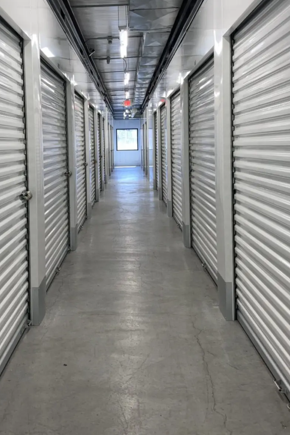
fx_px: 556
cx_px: 135
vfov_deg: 42.5
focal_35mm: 46
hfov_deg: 29.2
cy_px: 166
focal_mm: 3.99
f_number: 1.8
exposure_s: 1/19
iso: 20
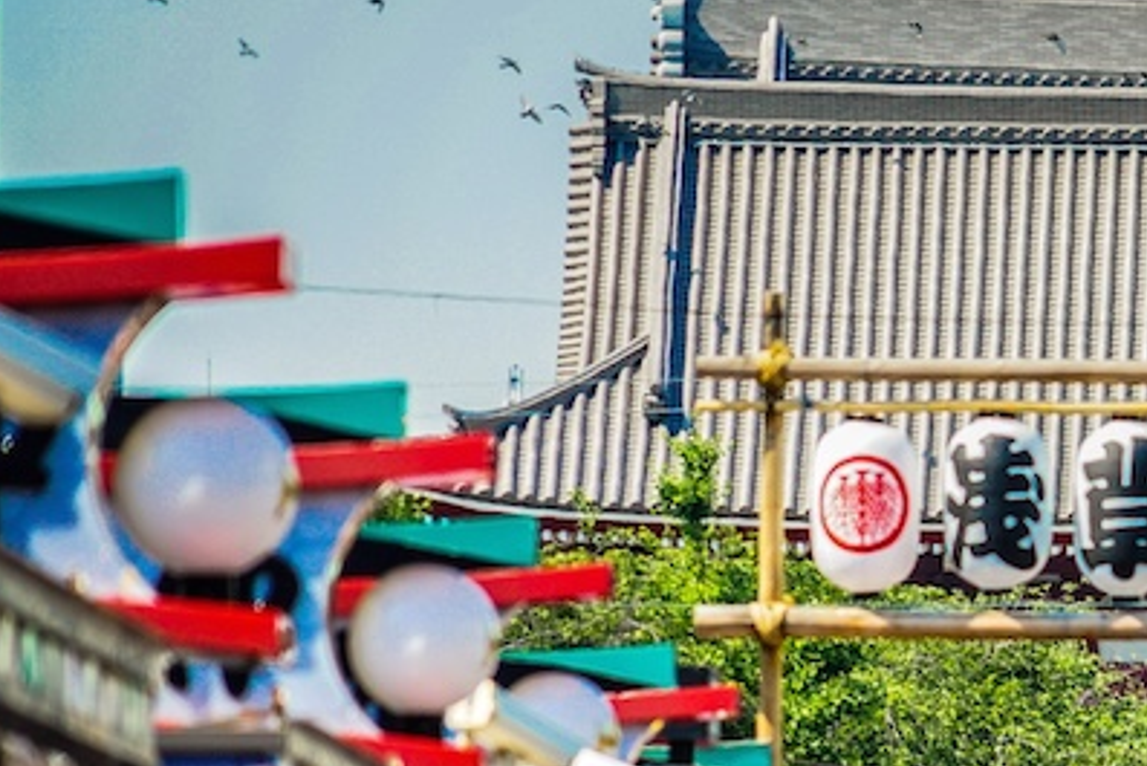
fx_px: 19250
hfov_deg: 3.4
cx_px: 1401
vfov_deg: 2.3
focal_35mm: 604
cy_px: 767
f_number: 6.3
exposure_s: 1/250
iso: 160
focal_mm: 240
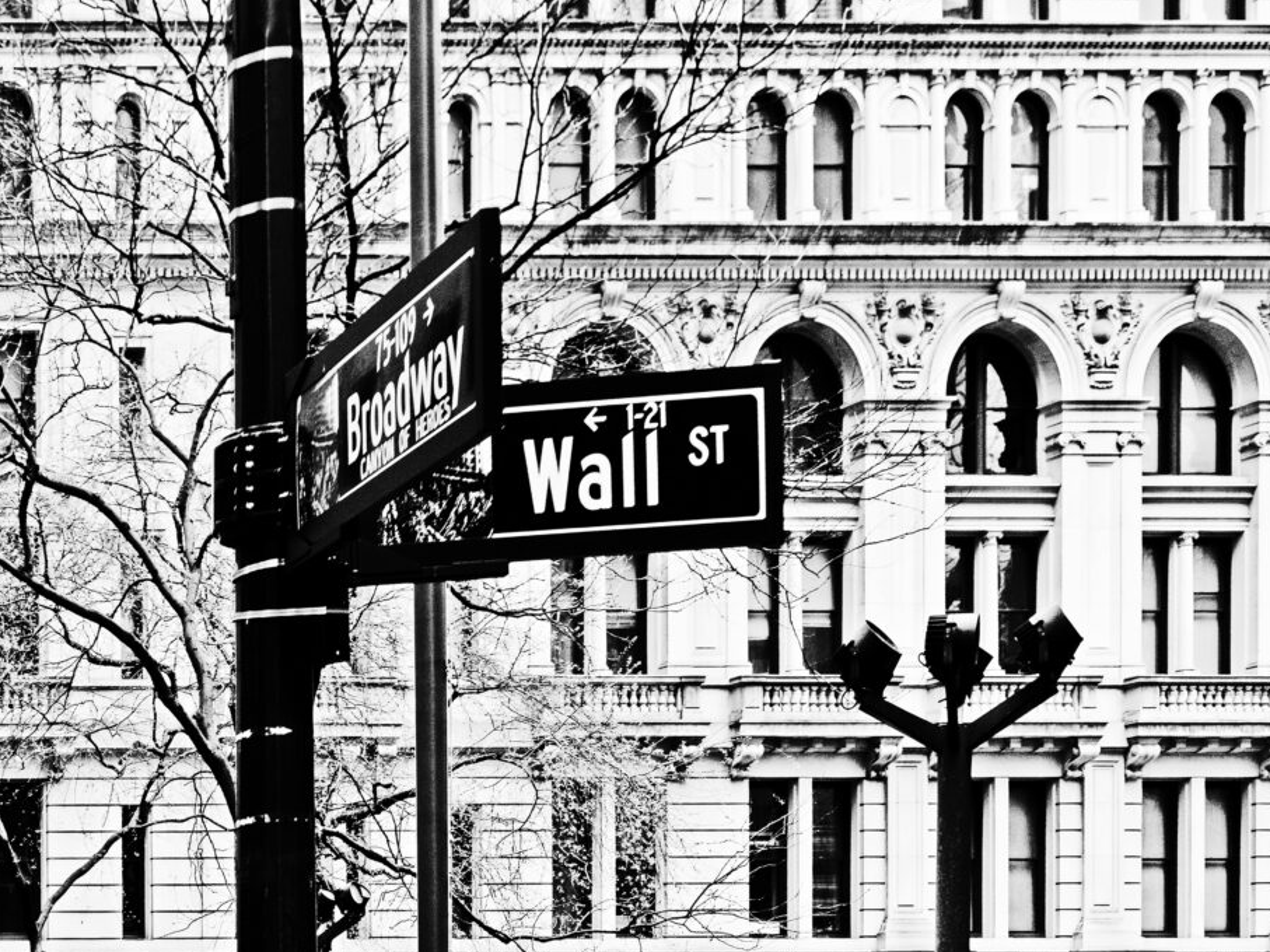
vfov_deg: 16.8
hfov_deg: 22.3
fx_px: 3228
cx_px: 608
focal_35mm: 88
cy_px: 477
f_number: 5.6
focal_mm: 30
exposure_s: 1/60
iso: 180
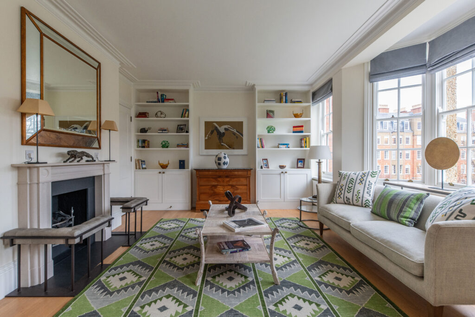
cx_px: 238
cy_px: 158
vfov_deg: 70.5
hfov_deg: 93.3
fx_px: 224
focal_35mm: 17
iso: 400
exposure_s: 1/13
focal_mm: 17
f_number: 8
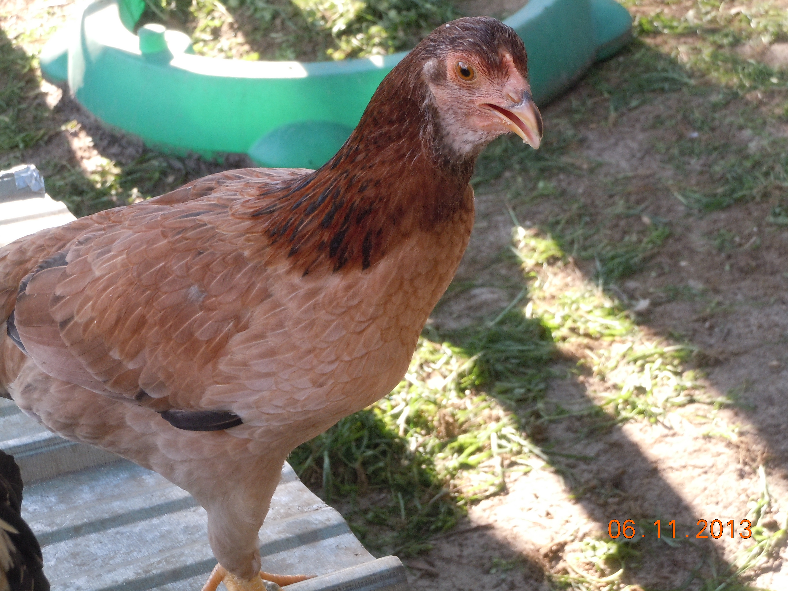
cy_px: 296
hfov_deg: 22.5
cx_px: 394
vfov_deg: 17.0
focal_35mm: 87
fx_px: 1980
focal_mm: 15.6
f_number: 5.3
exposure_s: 1/80
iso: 320
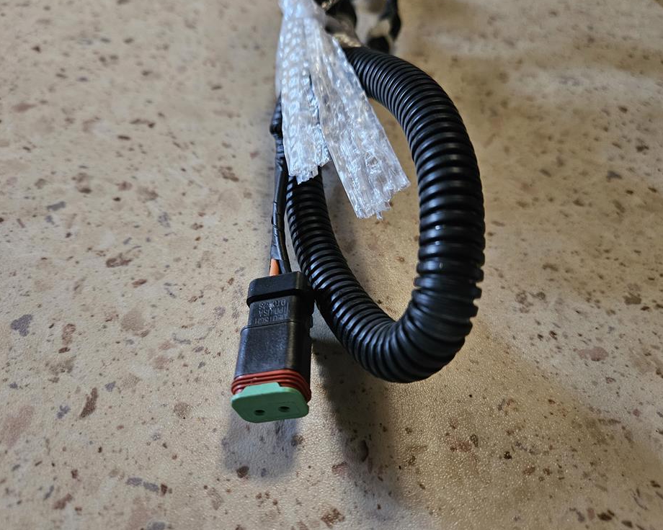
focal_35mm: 25
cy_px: 256
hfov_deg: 68.1
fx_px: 491
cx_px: 331
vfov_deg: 56.8
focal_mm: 5.4
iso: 640
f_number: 1.8
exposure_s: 1/33
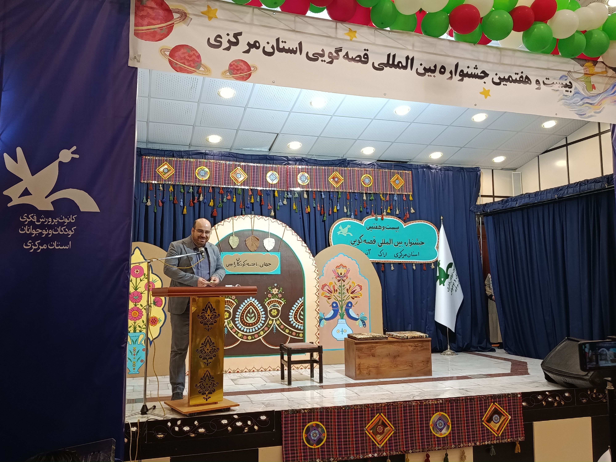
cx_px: 308
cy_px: 231
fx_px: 534
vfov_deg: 46.8
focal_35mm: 30
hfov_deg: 60.0
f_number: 1.7
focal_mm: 5.24
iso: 1139
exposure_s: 1/100
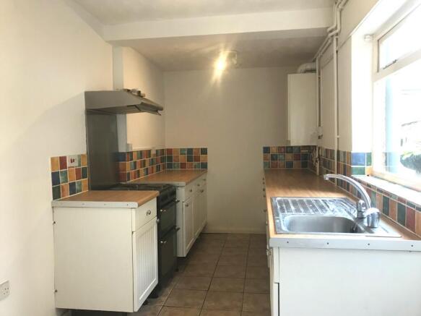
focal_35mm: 28
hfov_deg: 63.5
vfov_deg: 49.7
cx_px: 210
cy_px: 158
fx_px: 340
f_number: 1.8
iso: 40
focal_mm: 3.99
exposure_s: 1/25
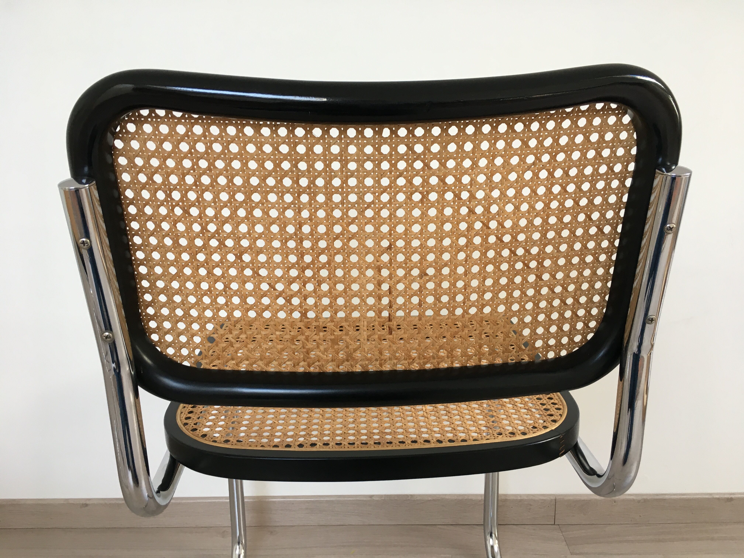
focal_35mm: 29
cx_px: 372
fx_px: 623
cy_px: 279
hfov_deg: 61.7
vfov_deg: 48.2
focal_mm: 4.15
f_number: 2.2
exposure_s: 1/33
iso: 64
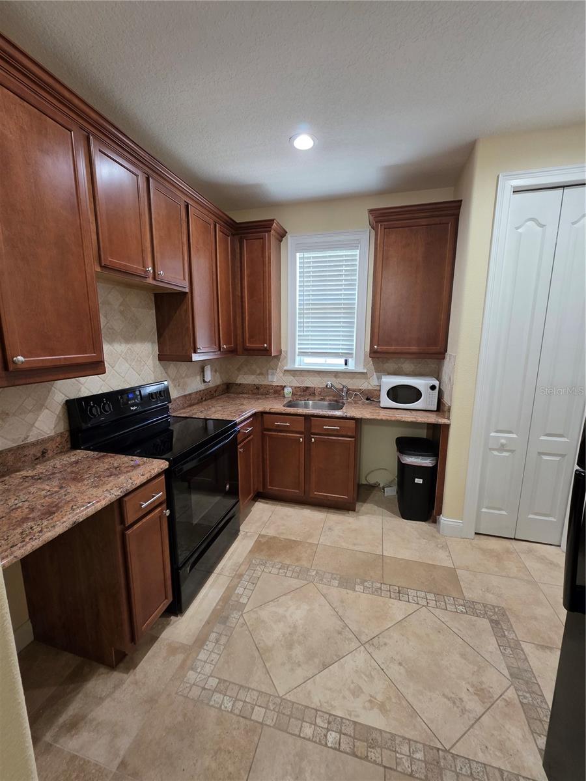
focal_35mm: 13
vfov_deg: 106.2
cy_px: 390
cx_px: 293
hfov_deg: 89.9
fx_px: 293
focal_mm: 2.2
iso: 200
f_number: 1.9
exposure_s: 1/60
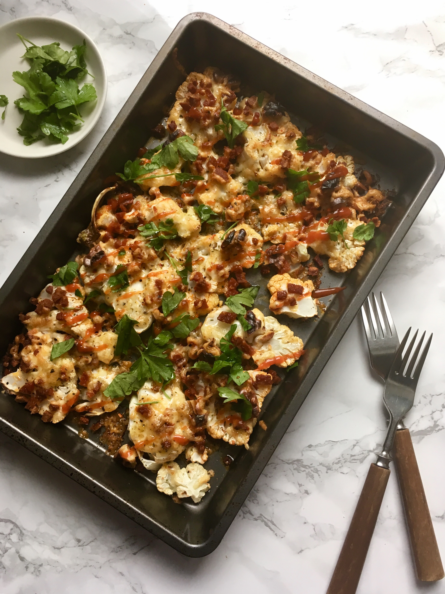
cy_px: 297
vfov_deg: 61.7
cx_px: 222
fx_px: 497
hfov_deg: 48.2
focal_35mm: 29
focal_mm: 4.15
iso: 40
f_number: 2.2
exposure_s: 1/33
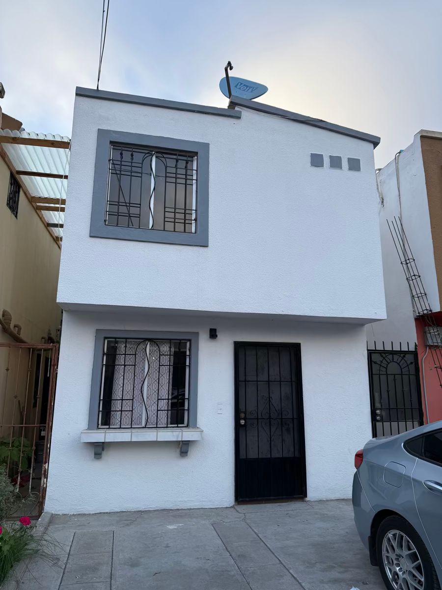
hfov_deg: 56.8
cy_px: 295
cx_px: 221
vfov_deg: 71.6
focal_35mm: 24
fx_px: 409
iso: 80
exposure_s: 1/643
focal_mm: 6.76
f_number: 1.78
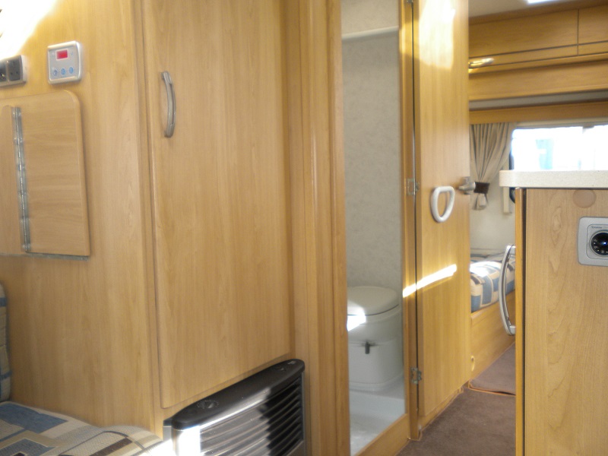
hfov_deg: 52.6
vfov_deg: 40.7
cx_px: 304
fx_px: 615
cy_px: 228
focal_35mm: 35
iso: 118
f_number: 3.1
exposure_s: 1/58.5
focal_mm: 6.3
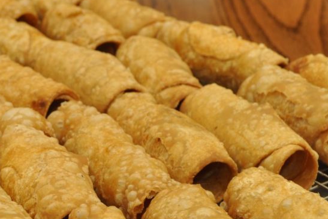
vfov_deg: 13.5
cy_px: 168
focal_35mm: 101
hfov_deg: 20.0
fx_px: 920
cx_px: 62
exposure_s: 1/60
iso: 500
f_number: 8
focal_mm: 36
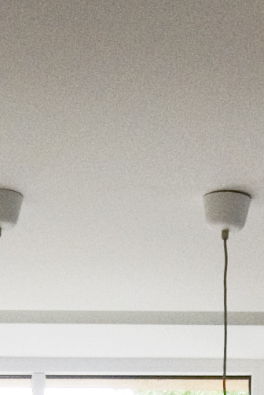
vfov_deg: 10.0
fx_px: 2029
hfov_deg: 7.4
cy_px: 862
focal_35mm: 185
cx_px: 108
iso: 320
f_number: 5.6
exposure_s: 1/80
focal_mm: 16
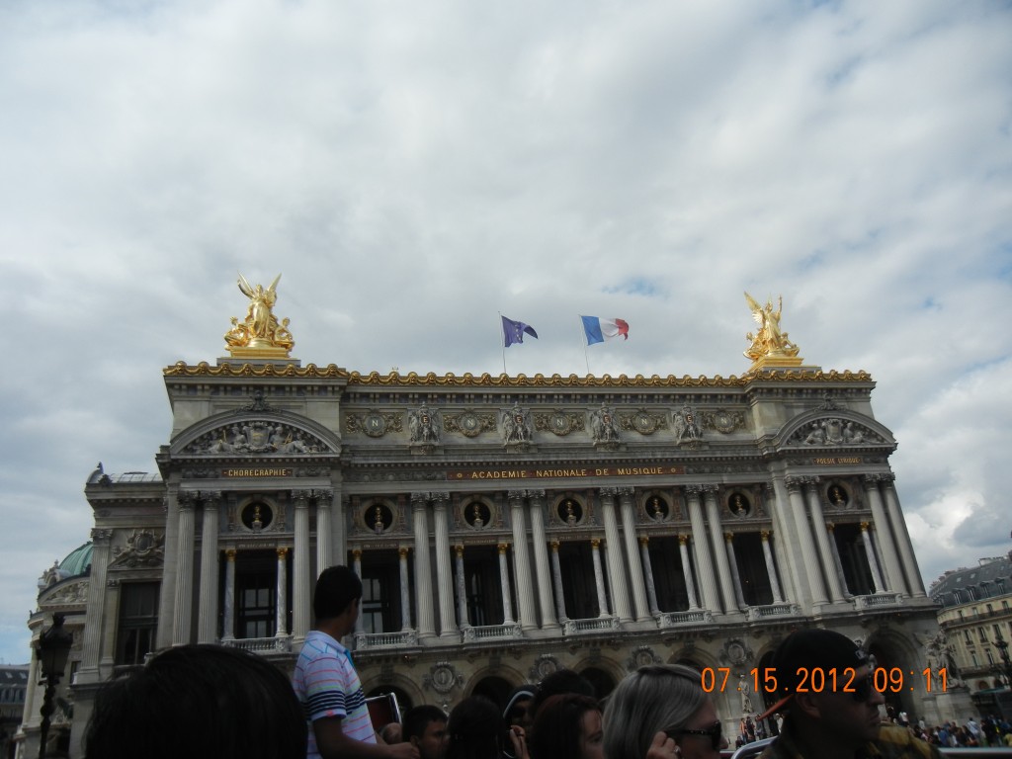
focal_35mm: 30
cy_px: 380
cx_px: 506
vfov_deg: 46.8
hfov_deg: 60.0
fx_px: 877
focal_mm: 5.4
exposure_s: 1/616
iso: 160
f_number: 7
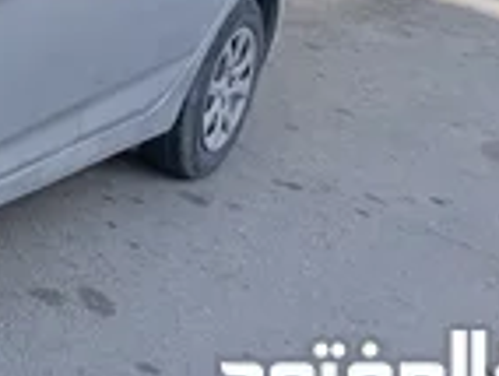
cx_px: -320
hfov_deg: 16.1
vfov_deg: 12.7
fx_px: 1559
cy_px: -257
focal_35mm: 108
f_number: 1.7
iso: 50
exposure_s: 1/449
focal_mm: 5.25
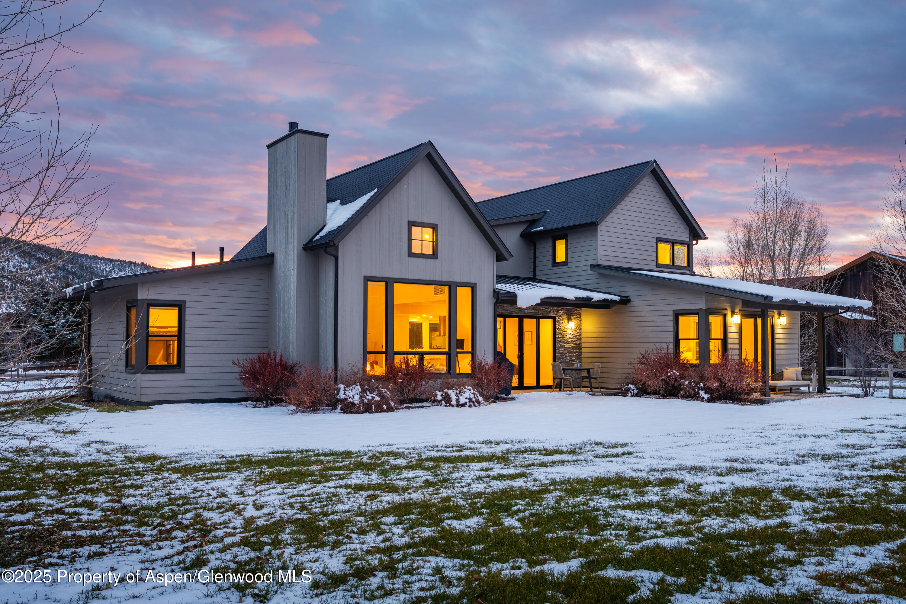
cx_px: 453
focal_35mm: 30
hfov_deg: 61.9
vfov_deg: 43.6
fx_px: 755
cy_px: 302
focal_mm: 30
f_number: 8
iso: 400
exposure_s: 1/40
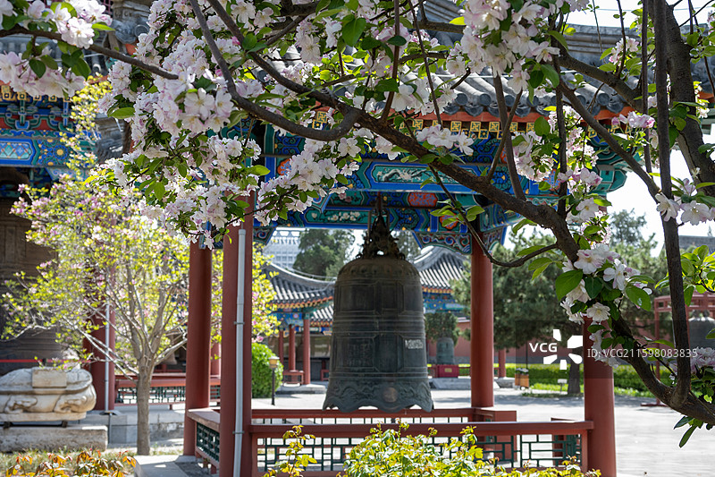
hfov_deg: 32.6
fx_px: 1221
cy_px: 238
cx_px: 358
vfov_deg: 22.1
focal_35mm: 62
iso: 125
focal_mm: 41
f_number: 6.3
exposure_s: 1/160
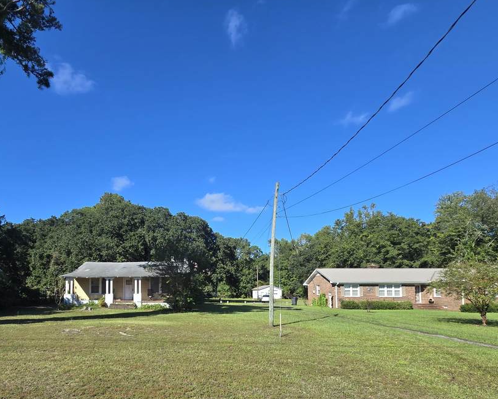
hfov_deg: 78.7
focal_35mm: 20
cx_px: 183
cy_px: 277
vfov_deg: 65.6
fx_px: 295
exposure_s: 1/1597
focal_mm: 2.2
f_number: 2.2
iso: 50
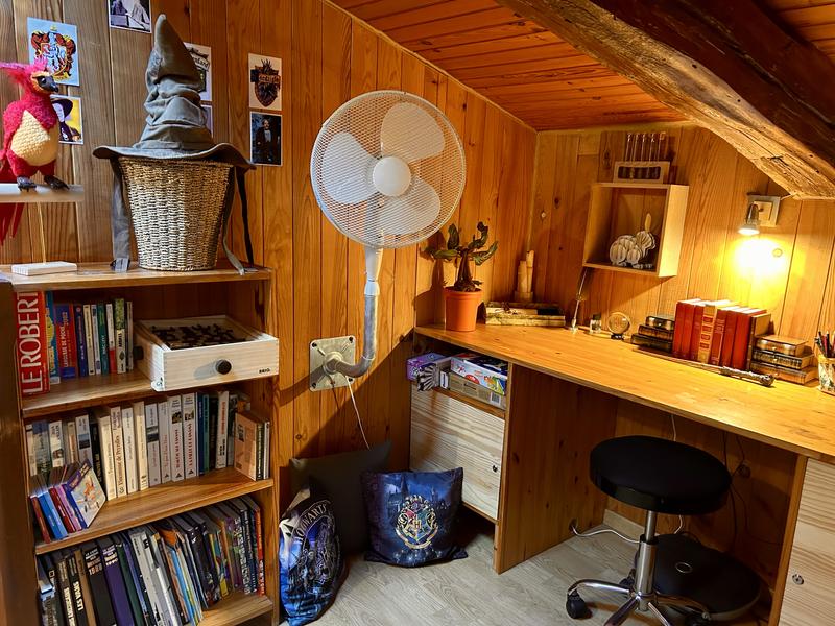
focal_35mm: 26
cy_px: 313
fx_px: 627
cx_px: 418
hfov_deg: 67.3
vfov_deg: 53.1
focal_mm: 5.7
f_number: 1.5
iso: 500
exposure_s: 1/33
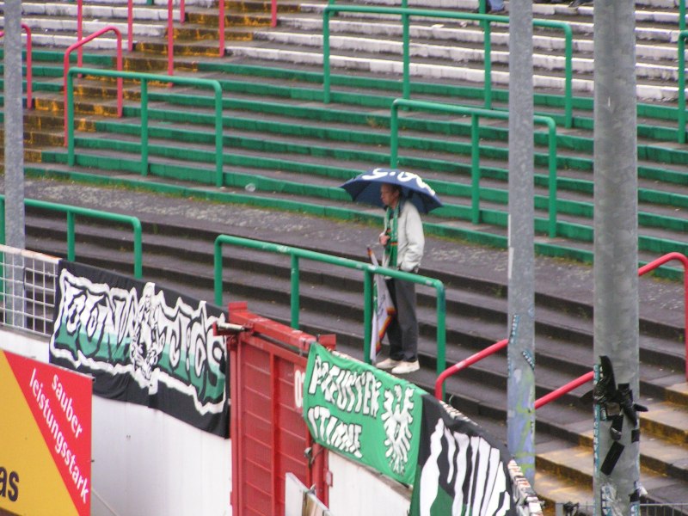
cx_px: 344
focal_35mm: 216
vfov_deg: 6.9
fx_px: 4293
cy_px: 258
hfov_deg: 9.2
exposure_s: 1/50
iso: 200
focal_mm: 33
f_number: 3.5
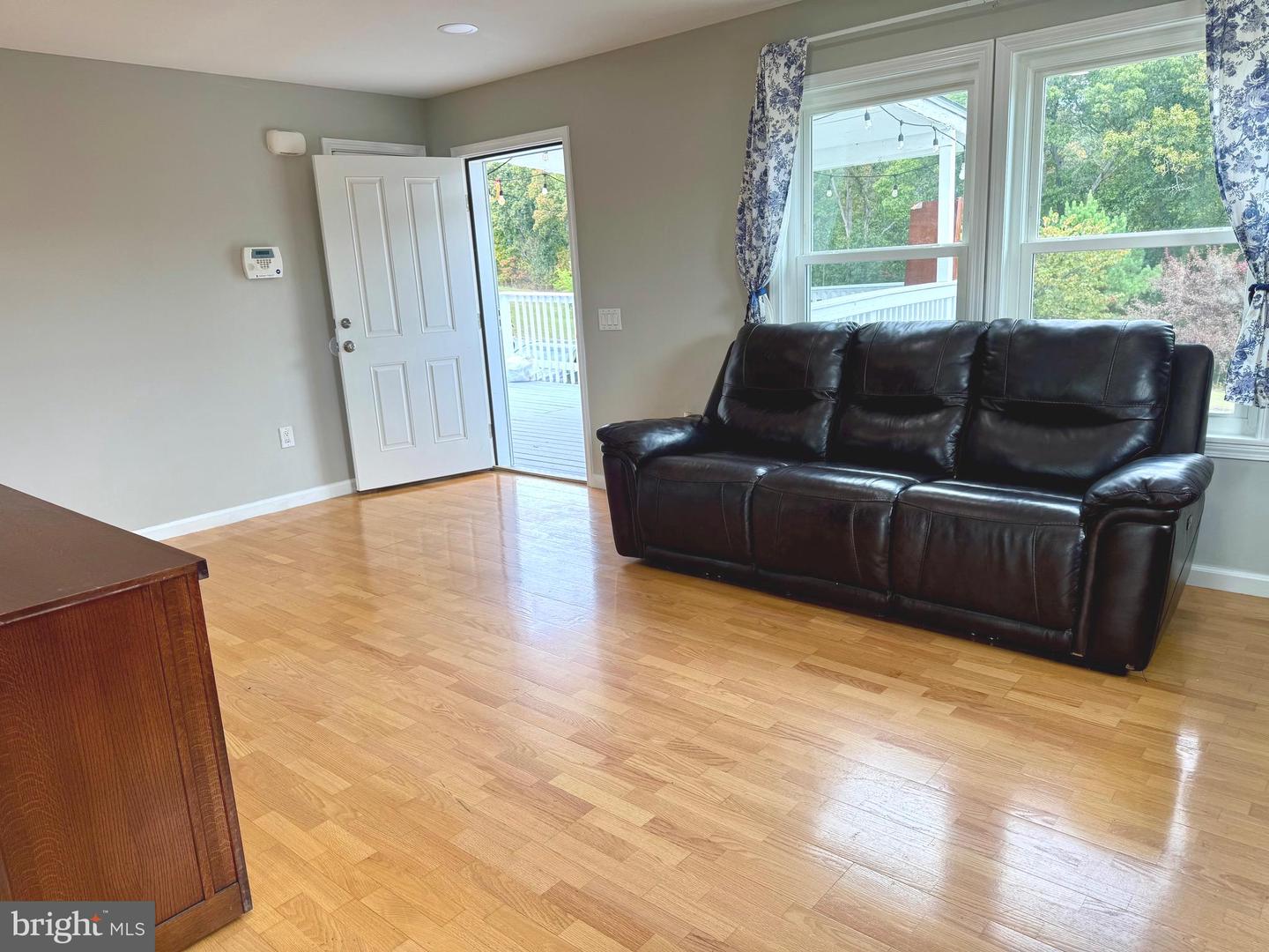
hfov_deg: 71.6
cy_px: 476
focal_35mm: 24
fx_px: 880
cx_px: 634
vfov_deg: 56.8
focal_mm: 6.76
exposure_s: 1/147
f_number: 1.78
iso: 64
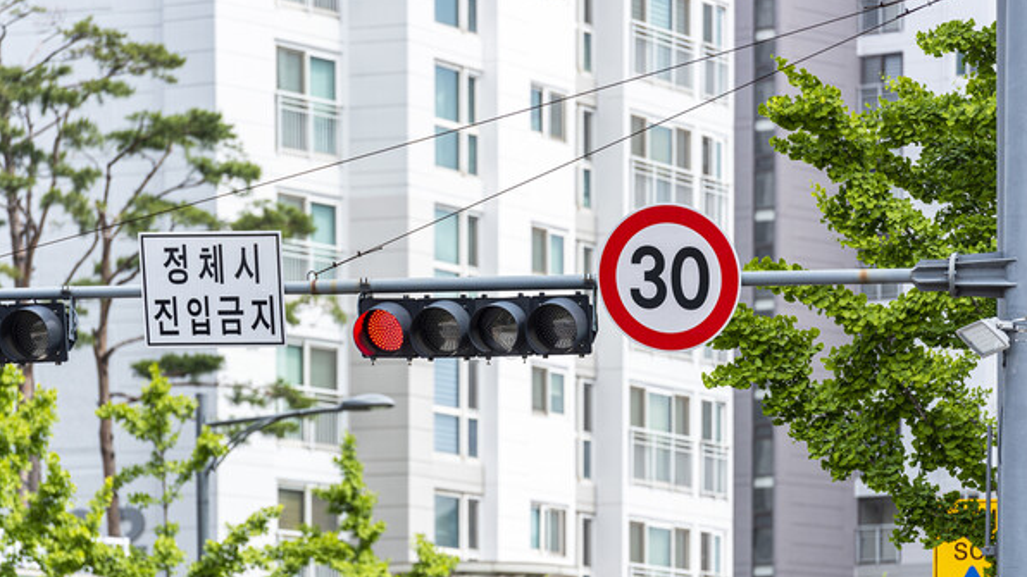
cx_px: 515
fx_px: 5745
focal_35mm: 211
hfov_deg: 10.2
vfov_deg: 5.8
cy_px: 338
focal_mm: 200
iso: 200
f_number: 4
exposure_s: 1/640
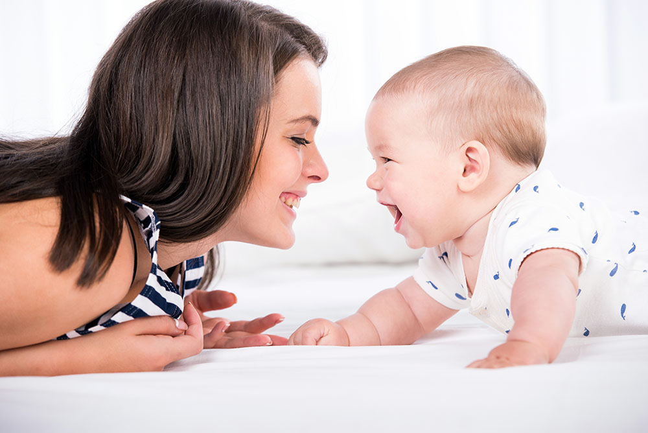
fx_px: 2791
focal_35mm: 155
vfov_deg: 8.9
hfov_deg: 13.2
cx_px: 324
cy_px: 216
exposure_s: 1/125
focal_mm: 155
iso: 400
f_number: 4.5
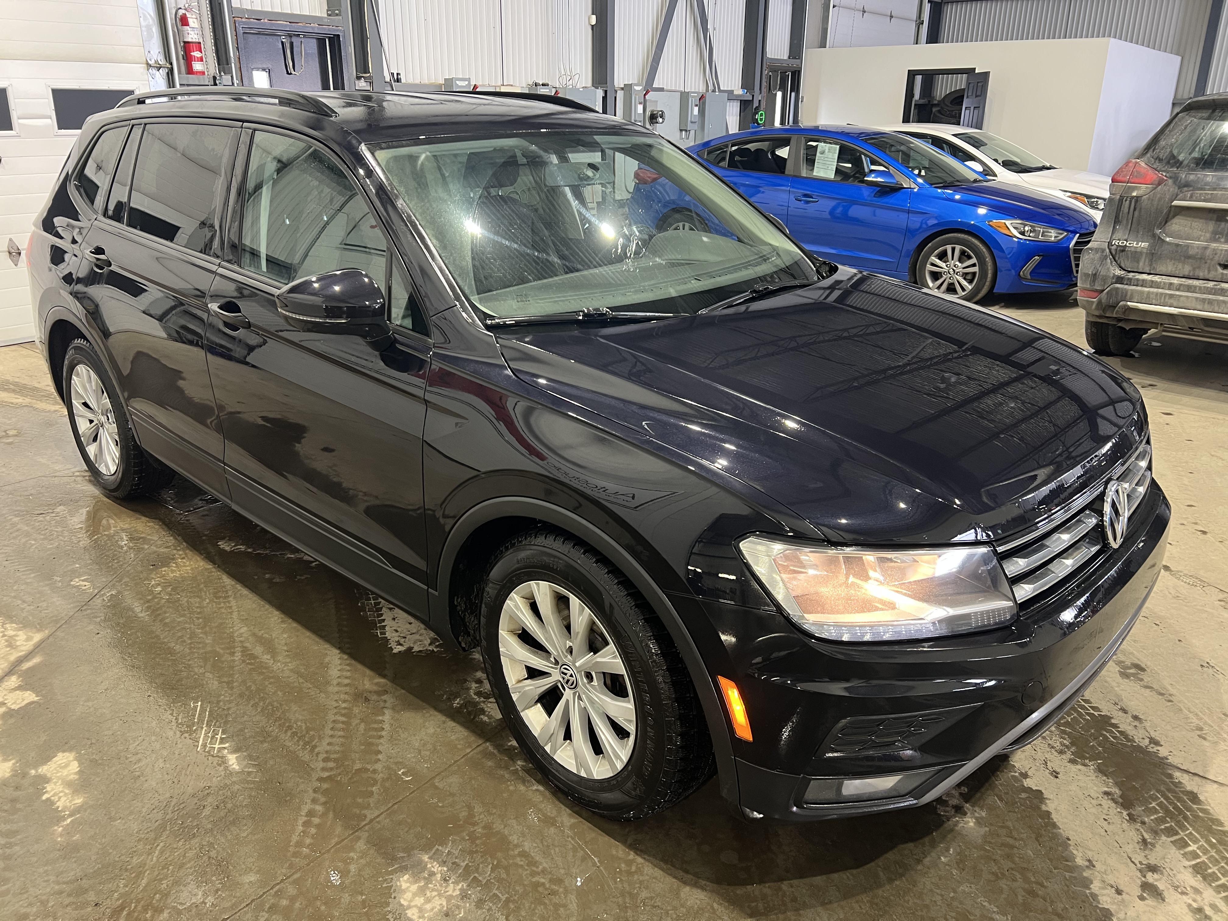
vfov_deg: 53.1
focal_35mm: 26
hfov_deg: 67.3
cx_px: 614
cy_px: 460
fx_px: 922
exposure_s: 1/60
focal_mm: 5.7
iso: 200
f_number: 1.5
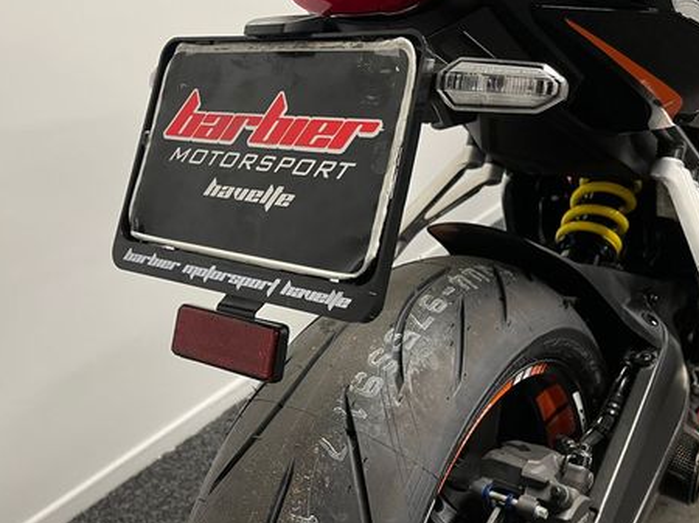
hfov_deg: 50.1
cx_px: 332
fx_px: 747
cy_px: 234
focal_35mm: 37
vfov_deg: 38.6
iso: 125
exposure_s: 1/50
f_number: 1.6
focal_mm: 5.1
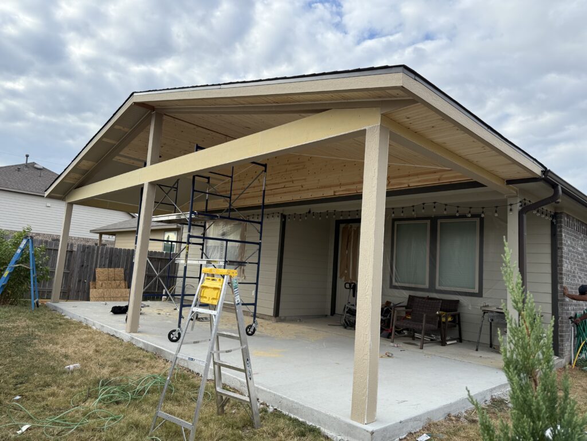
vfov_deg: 56.8
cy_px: 220
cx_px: 294
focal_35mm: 24
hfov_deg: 71.6
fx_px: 407
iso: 100
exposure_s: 1/1855
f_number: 1.78
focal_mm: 6.76
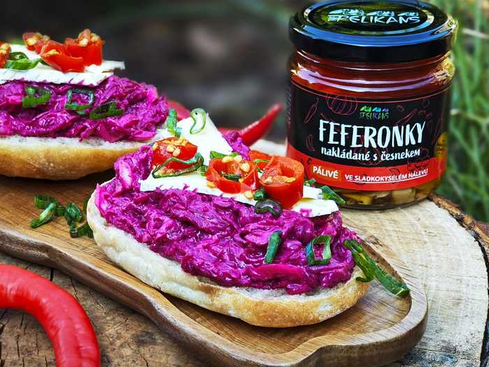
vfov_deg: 17.2
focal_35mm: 86
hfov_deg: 22.8
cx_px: 212
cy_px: 188
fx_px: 1214
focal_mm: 7.06
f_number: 2
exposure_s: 1/122
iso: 50
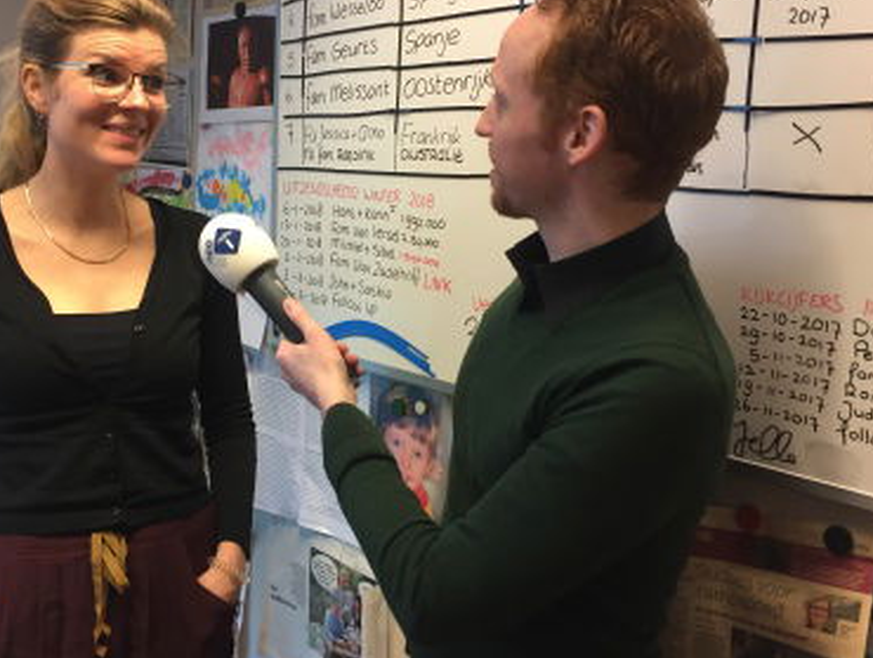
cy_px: 291
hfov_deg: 47.4
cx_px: 340
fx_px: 985
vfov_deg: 36.9
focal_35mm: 39
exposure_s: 1/33
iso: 100
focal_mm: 4.15
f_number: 2.2
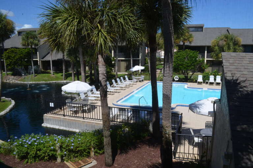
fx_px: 189
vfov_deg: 47.8
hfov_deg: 67.5
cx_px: 126
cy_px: 84
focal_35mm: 27
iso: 125
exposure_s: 1/250
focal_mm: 18
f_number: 8
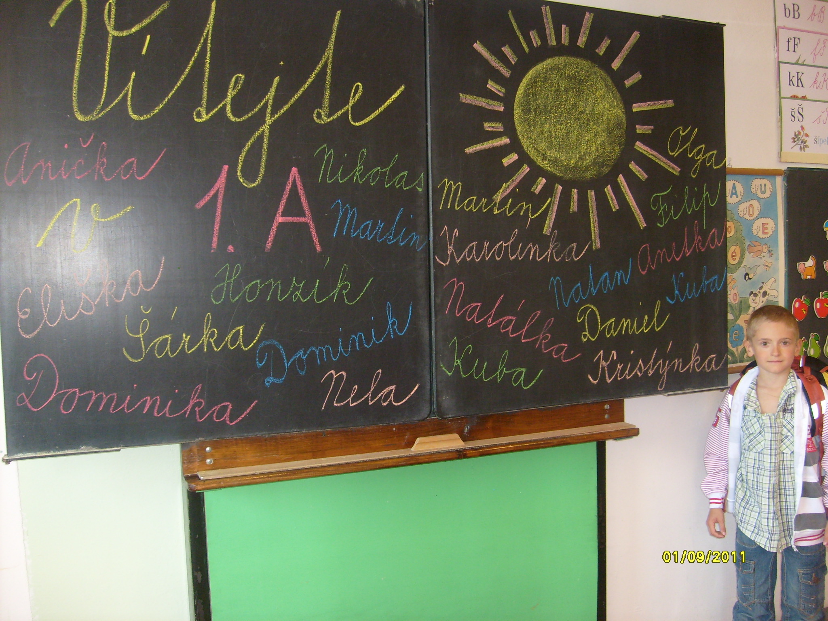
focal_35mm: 35
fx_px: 837
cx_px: 414
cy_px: 310
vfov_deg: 40.7
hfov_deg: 52.6
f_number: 2.8
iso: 100
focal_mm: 5.8
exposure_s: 1/45
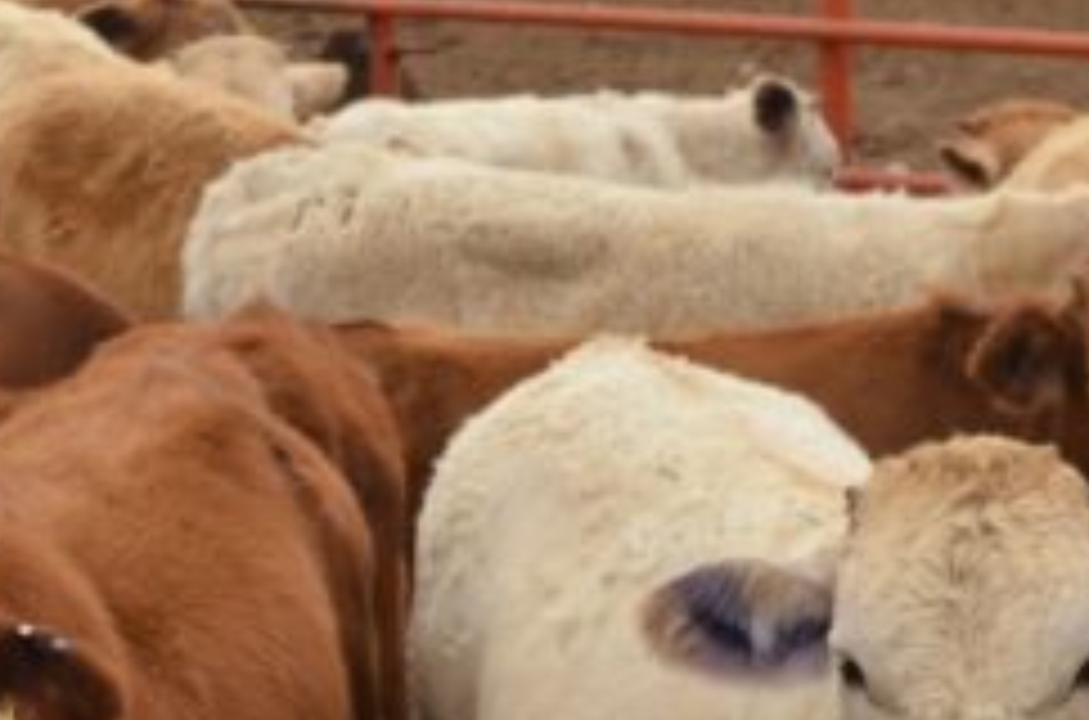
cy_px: 911
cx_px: -14
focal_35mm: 207
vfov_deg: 6.5
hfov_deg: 9.9
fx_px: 6245
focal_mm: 48
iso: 400
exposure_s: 1/400
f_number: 8
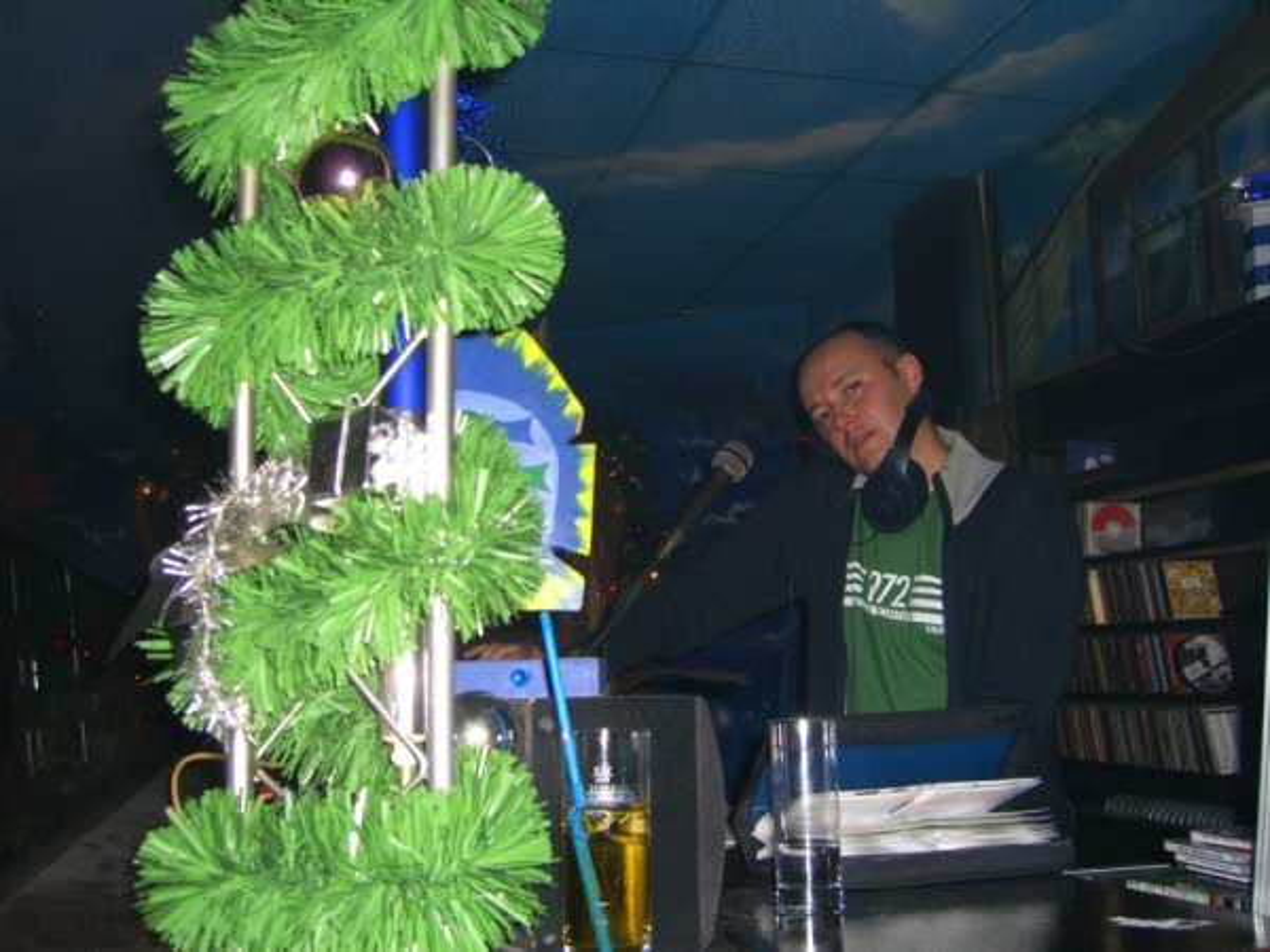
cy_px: 476
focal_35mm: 38
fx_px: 1394
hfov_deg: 49.0
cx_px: 635
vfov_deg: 37.7
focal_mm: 7.9
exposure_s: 1/60
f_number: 2.8
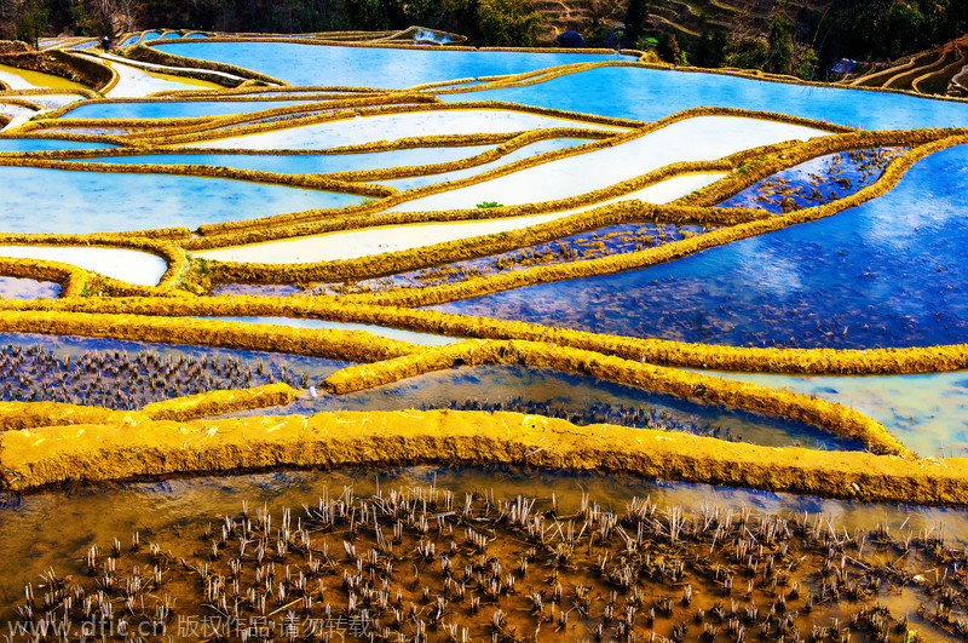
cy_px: 322
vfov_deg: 23.7
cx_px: 484
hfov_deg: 35.1
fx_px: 1530
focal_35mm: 57
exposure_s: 1/250
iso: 200
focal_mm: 38
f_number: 8
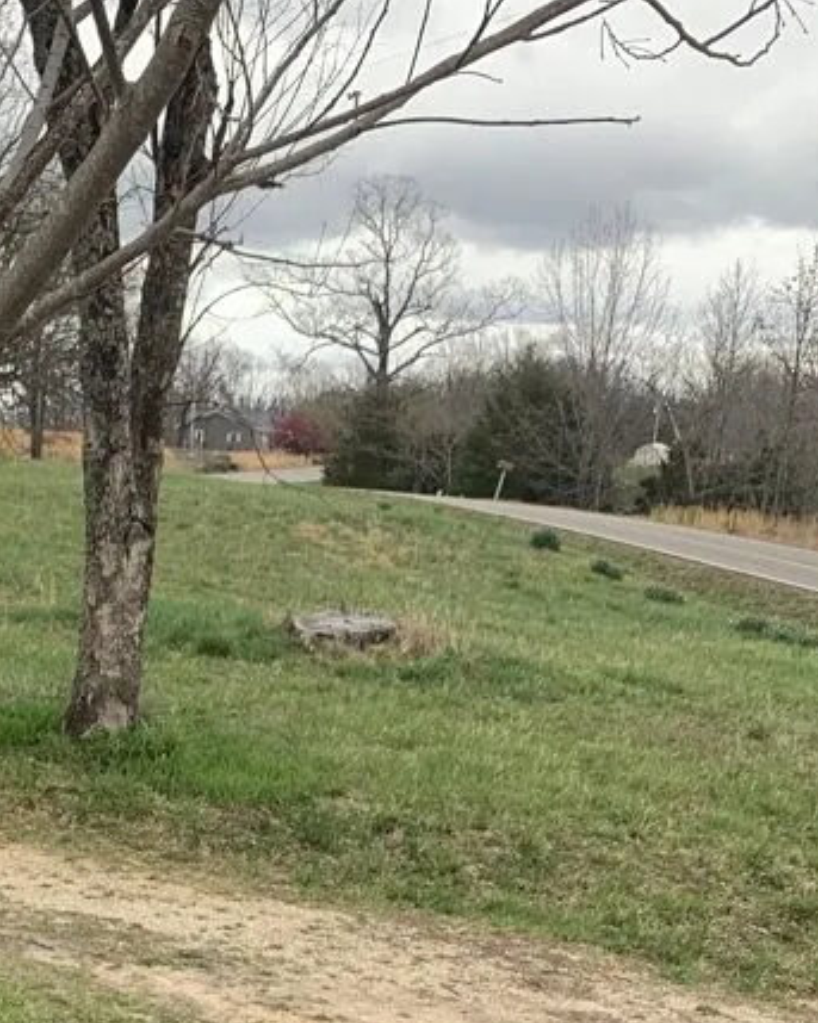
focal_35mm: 71
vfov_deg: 24.5
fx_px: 2149
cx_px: -76
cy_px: 1192
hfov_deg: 20.6
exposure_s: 1/302
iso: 25
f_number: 1.8
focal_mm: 4.25
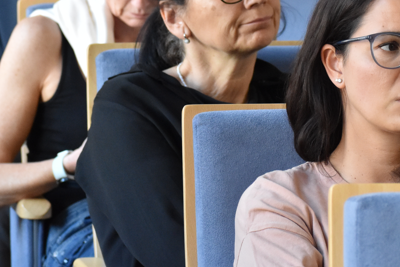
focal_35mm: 324
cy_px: -9
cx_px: 243
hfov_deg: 6.4
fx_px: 3601
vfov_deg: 4.2
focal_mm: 95
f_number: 6.3
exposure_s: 1/160
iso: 2000
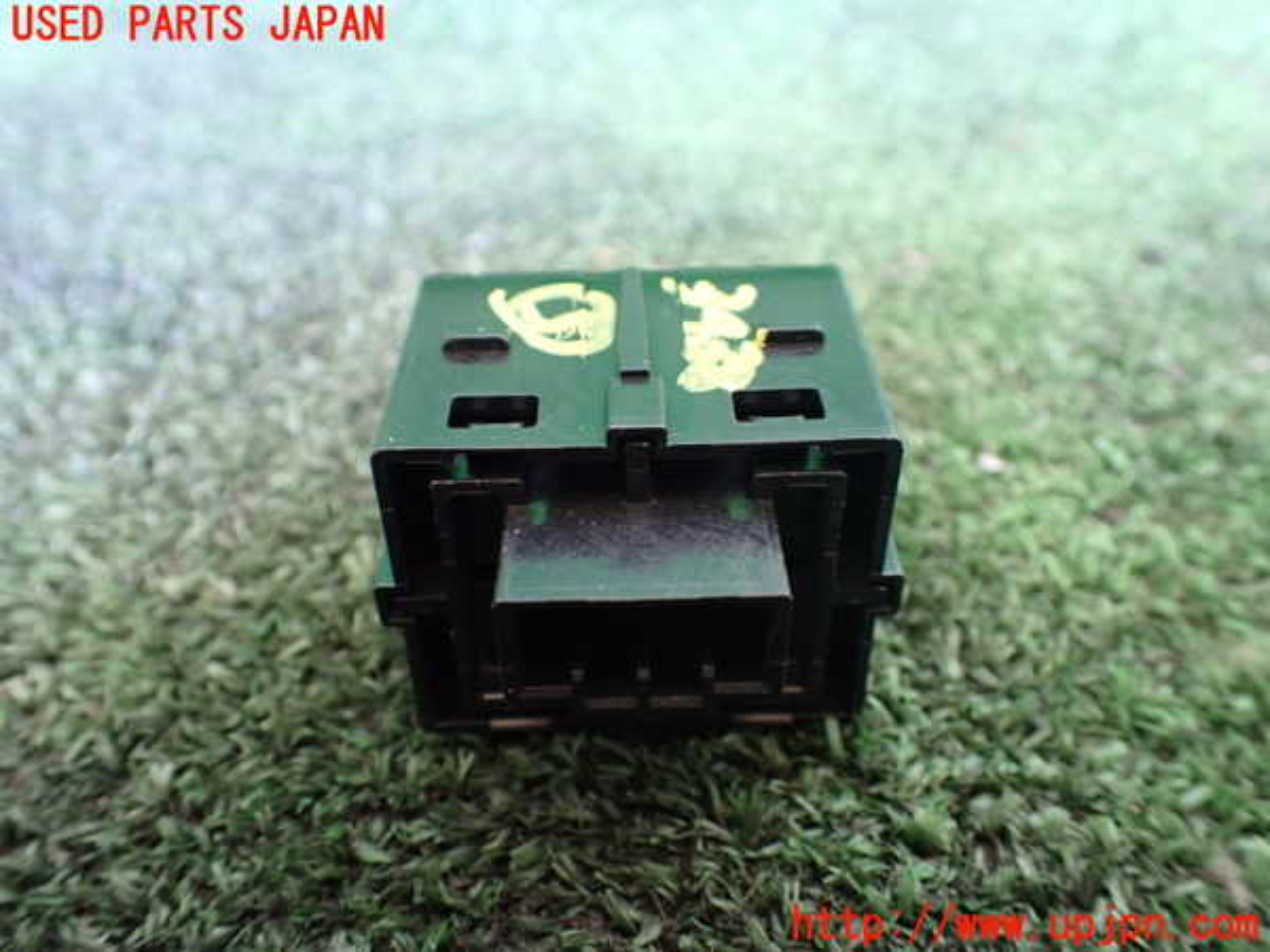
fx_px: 1101
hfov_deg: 60.0
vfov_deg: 46.8
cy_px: 476
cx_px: 635
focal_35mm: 30
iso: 800
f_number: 2.3
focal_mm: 5.4
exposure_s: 1/40
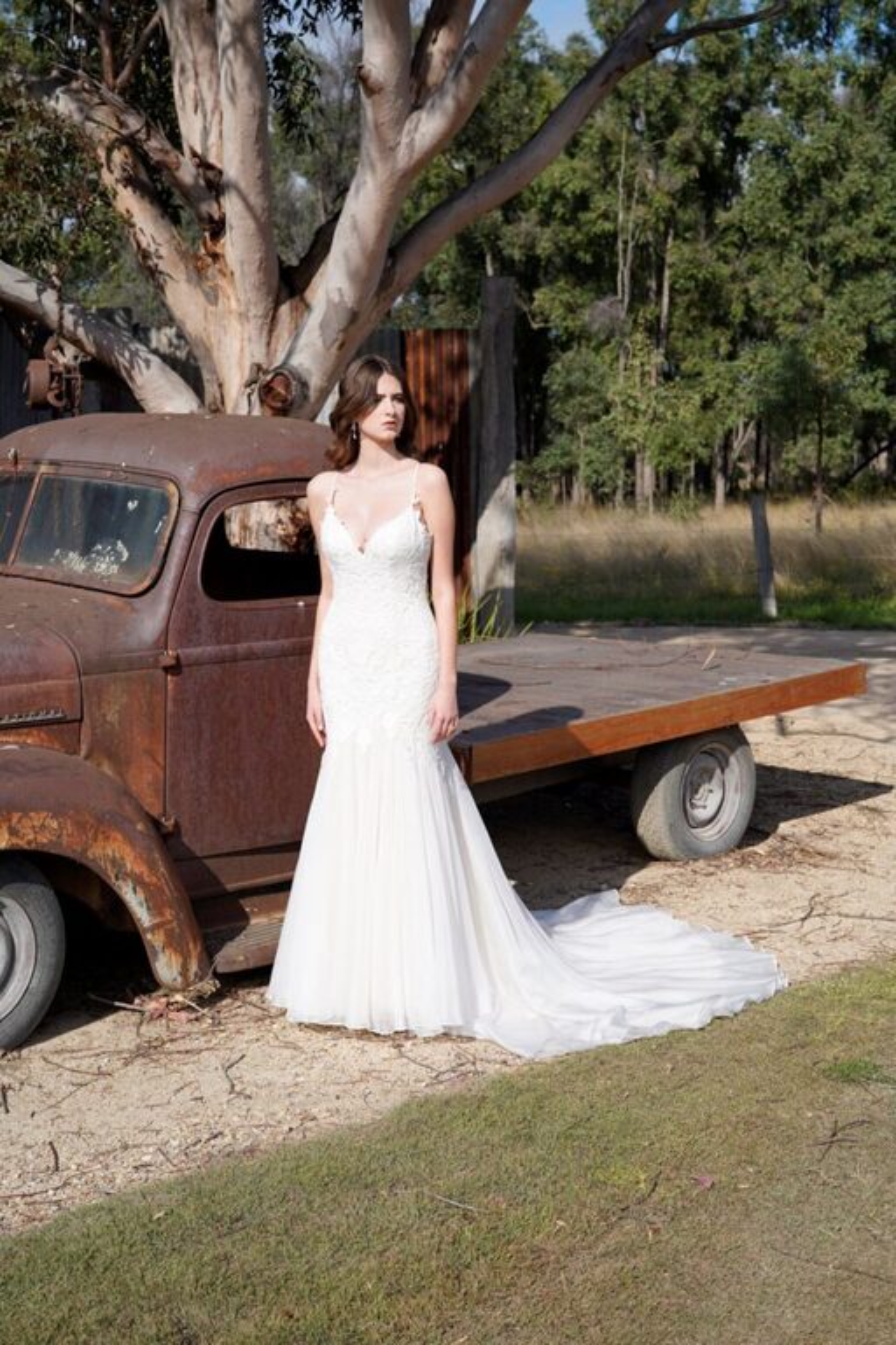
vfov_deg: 39.6
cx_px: 448
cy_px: 672
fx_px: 1867
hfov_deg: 27.0
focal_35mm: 50
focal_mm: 50
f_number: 5.6
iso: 100
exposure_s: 1/500
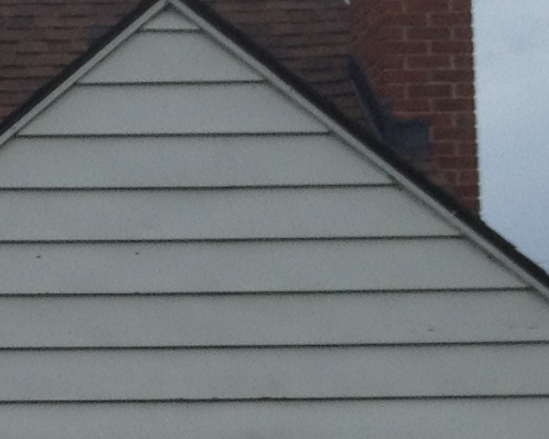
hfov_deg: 8.6
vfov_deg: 7.1
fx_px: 3525
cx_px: -422
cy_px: 579
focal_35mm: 217
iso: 50
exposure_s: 1/876
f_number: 2.4
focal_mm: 4.28
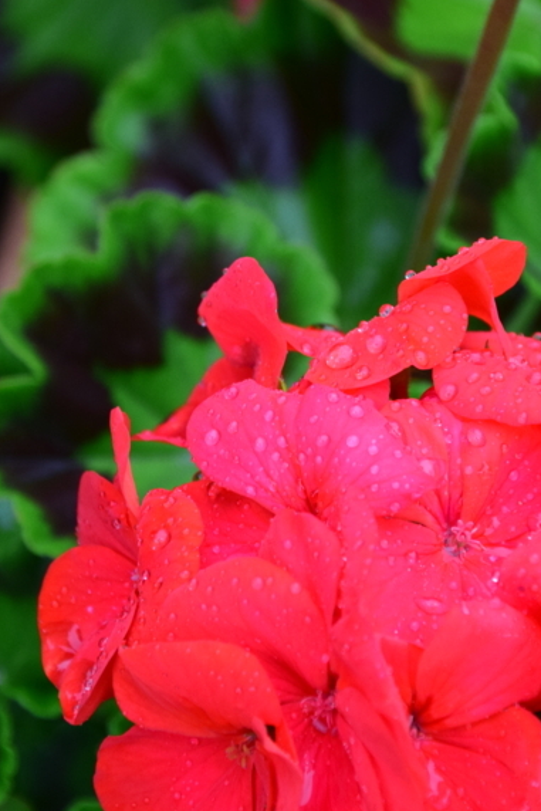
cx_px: 368
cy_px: 362
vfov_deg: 7.7
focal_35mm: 269
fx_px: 6060
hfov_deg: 5.1
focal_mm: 100
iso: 1000
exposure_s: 1/320
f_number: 6.3
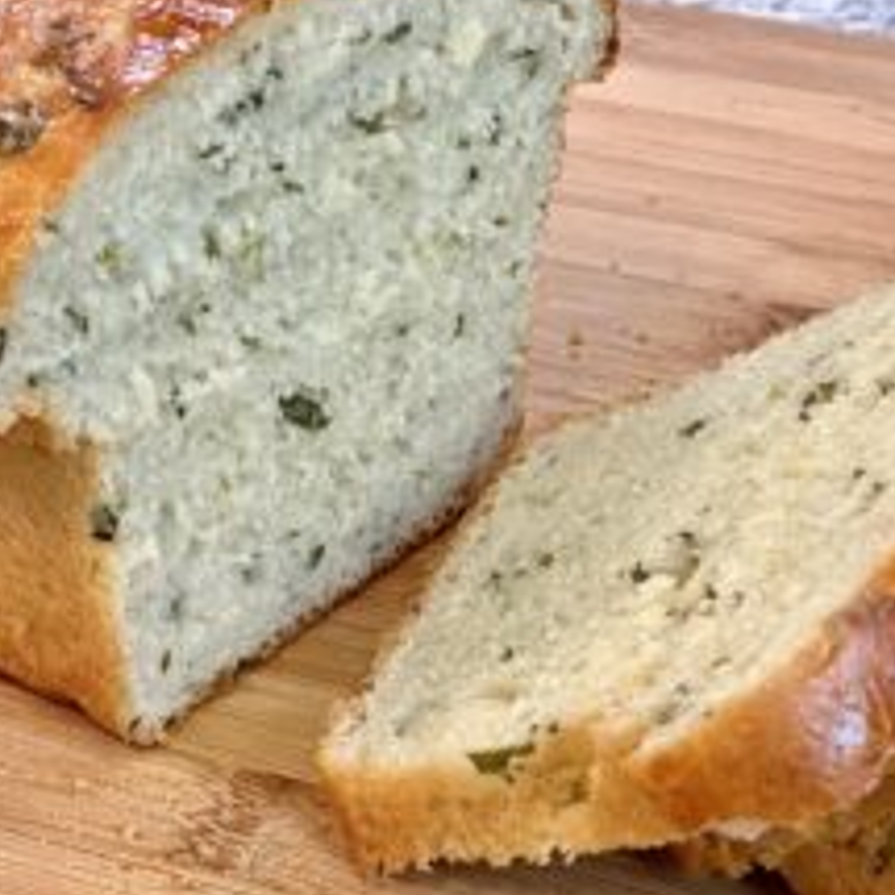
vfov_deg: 14.3
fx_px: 3539
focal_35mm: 121
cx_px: 429
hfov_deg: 14.4
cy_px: 142
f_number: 2.8
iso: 160
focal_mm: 9
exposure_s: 1/40
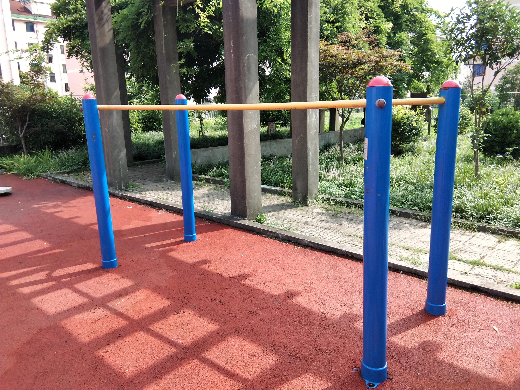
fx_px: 466
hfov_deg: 58.4
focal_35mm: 31
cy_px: 195
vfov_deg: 45.4
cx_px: 260
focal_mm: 3.69
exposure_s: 1/241
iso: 50
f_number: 2.2
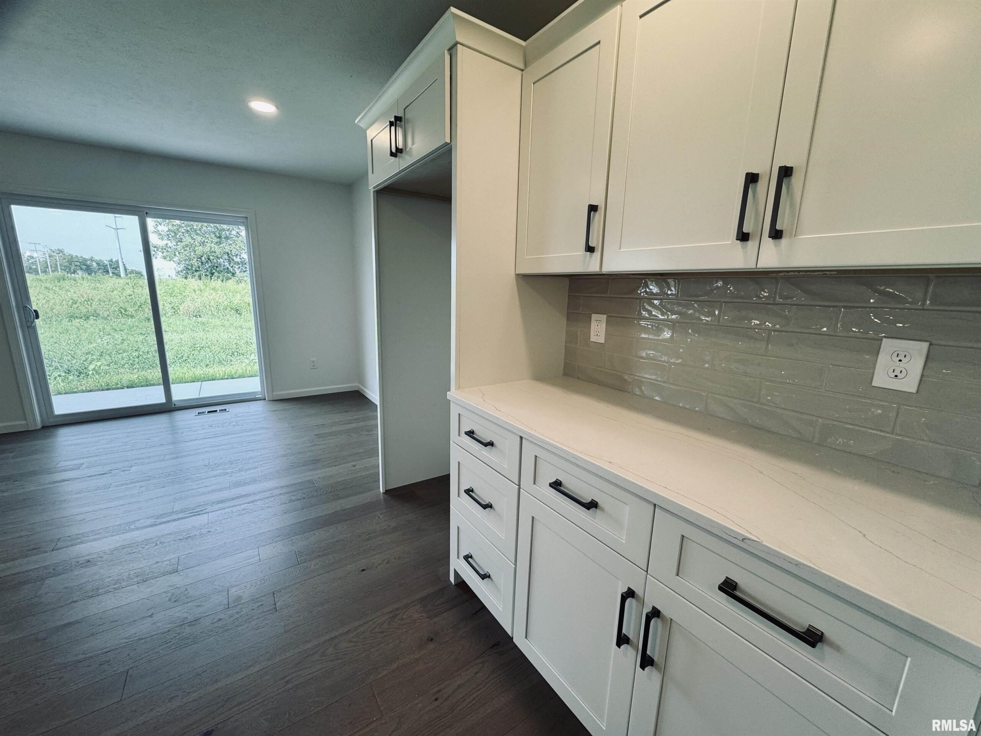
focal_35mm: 14
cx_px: 490
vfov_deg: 85.7
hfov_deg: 102.1
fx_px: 397
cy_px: 368
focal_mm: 2.22
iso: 100
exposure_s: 1/120
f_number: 2.2
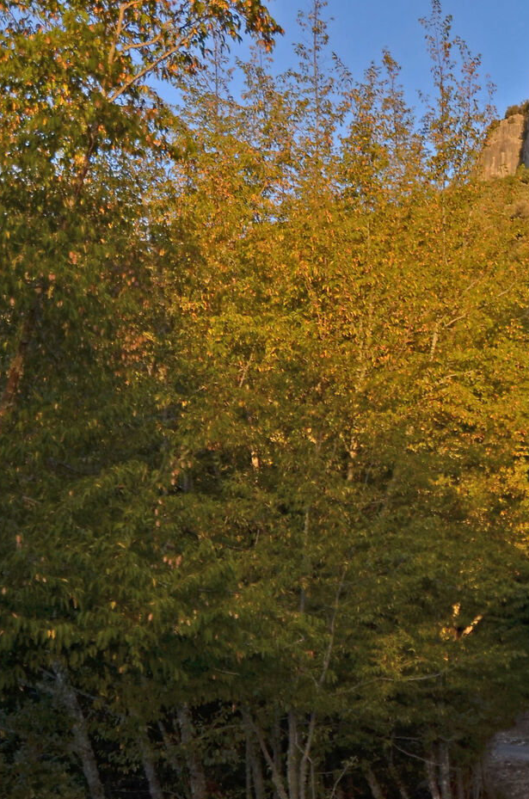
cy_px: 654
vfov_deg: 31.5
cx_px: 644
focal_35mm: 62
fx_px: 1373
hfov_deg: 20.3
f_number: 2.8
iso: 100
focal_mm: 16
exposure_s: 1/640
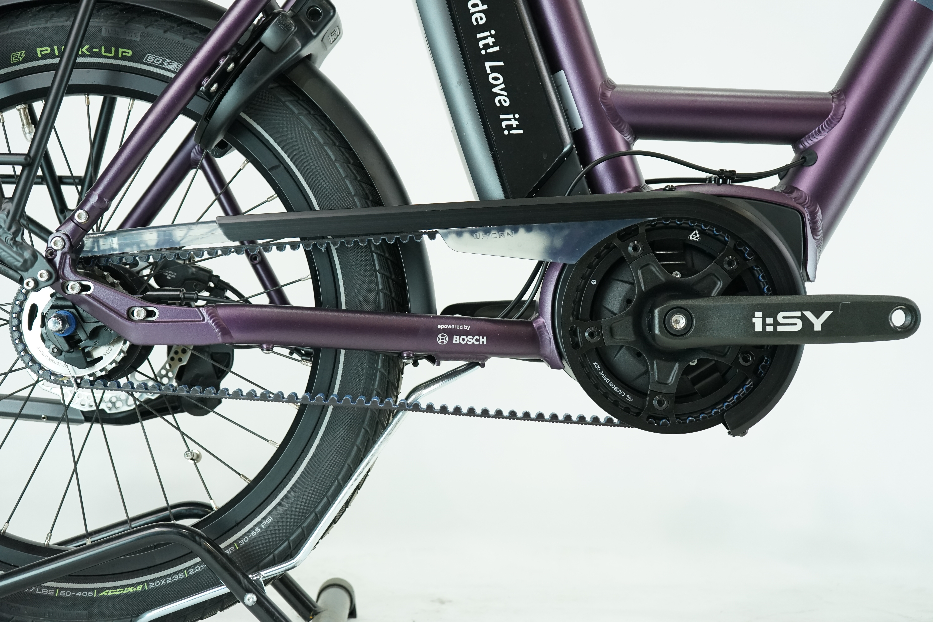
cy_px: 311
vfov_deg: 25.5
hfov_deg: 37.5
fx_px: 1373
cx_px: 466
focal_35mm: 53
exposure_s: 1/200
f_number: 5
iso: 1600
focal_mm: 53
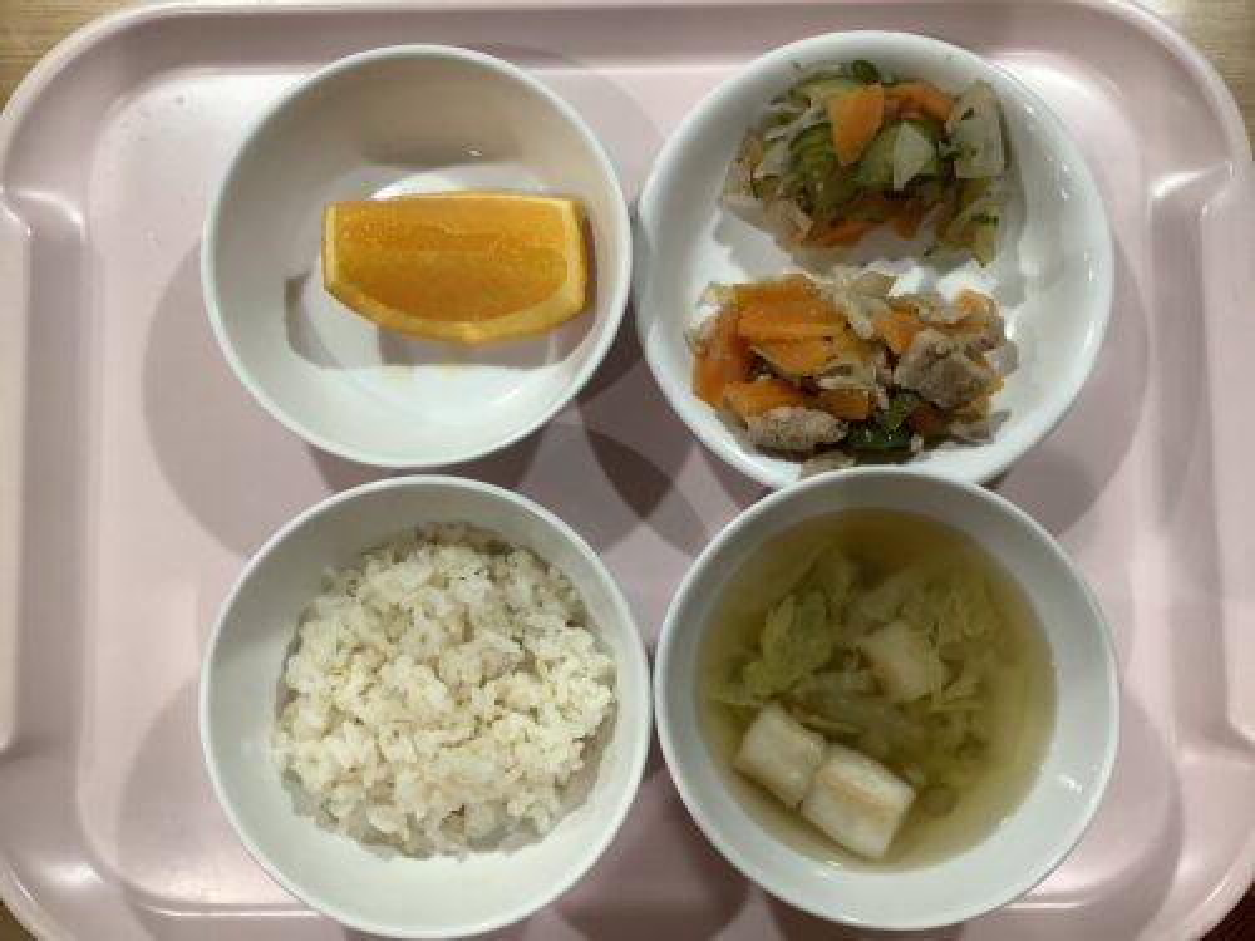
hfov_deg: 58.4
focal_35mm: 31
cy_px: 470
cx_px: 628
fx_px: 1124
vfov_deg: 45.4
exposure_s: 1/60
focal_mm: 3.3
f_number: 2.4
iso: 125
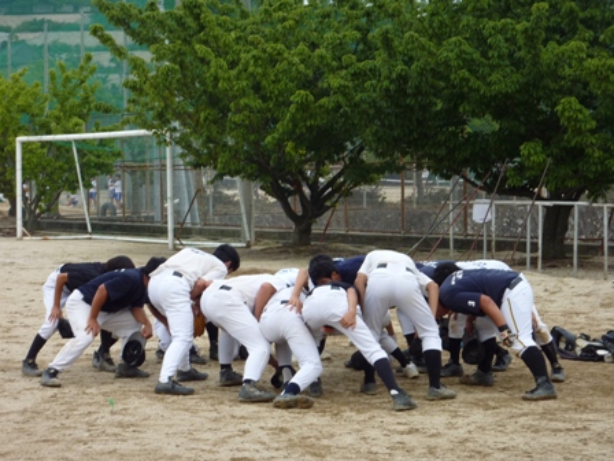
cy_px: 230
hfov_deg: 21.8
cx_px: 307
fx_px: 1596
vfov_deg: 16.4
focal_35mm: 90
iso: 160
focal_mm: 14.7
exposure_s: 1/160
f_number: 4.3
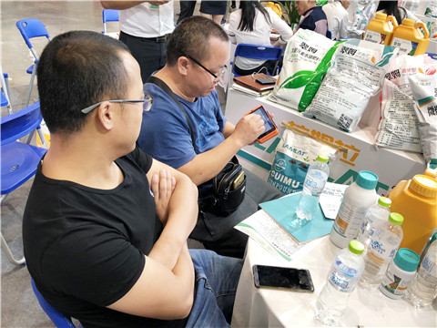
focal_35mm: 28
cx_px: 218
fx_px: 353
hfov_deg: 63.4
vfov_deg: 49.7
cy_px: 164
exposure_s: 1/20
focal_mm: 4
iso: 40
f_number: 1.8
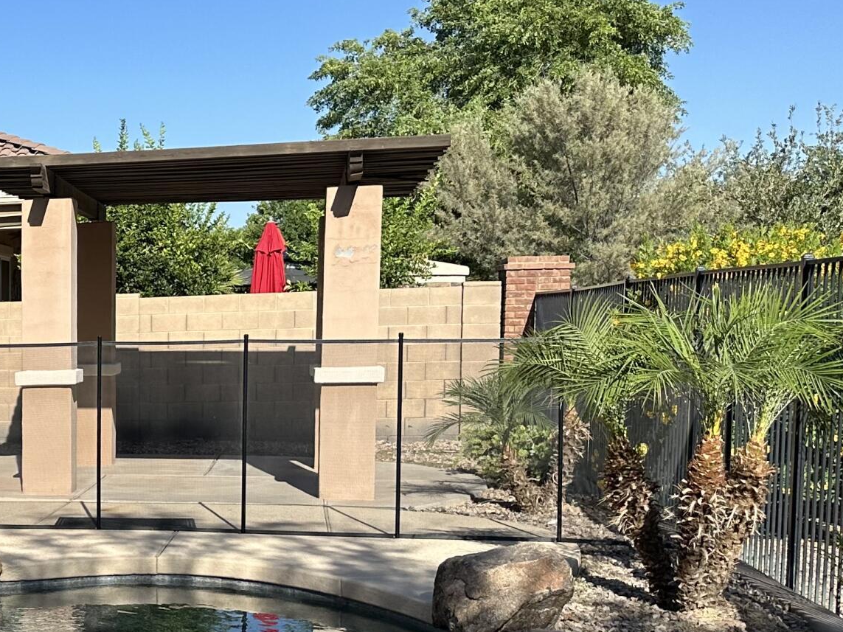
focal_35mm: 63
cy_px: 504
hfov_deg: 27.3
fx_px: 1534
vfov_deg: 23.0
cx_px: -154
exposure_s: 1/4348
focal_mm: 6.86
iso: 80
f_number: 1.78
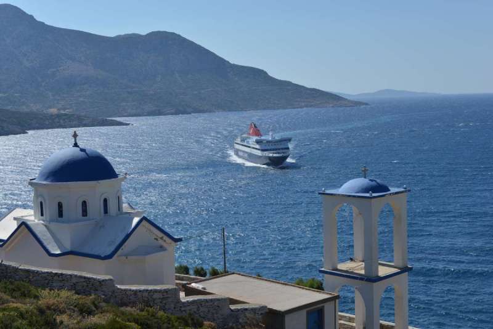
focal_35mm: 55
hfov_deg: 36.2
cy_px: 164
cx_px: 246
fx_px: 753
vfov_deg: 24.6
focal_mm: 55
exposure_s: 1/160
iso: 110
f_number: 9
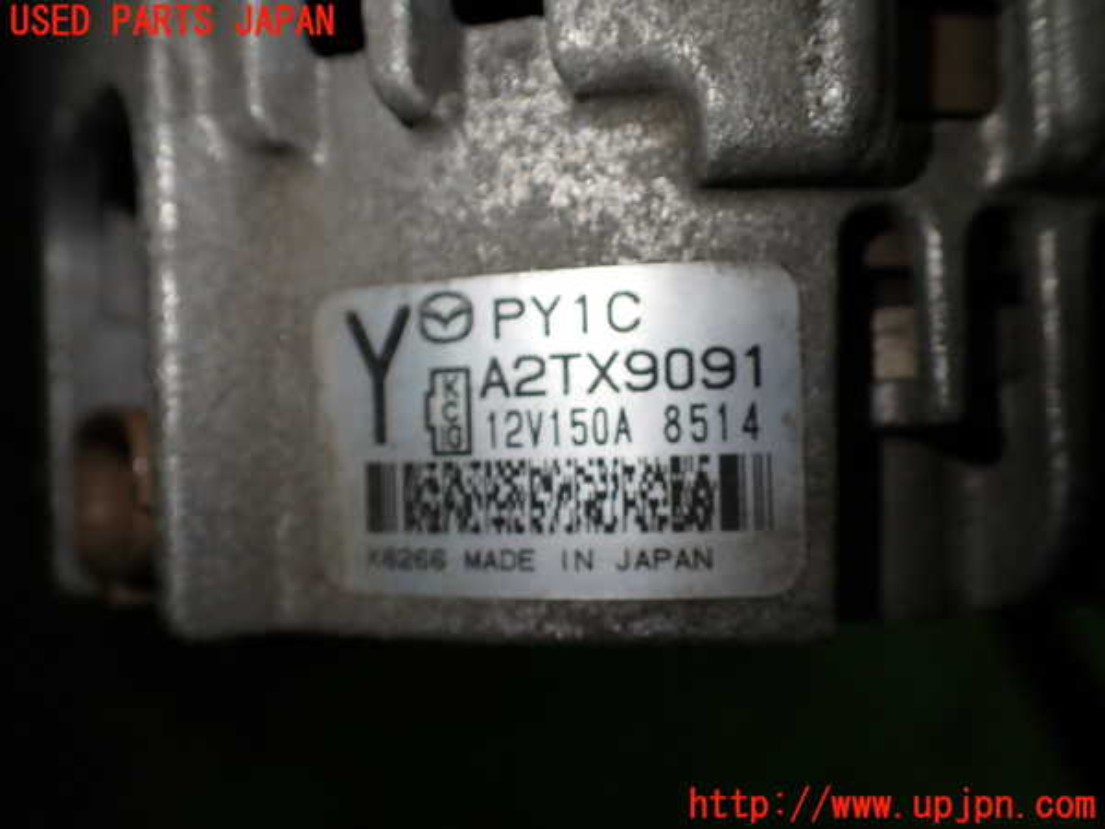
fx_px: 958
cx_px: 552
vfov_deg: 46.8
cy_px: 414
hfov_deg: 60.0
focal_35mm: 30
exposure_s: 1/160
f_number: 2.3
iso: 100
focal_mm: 5.4
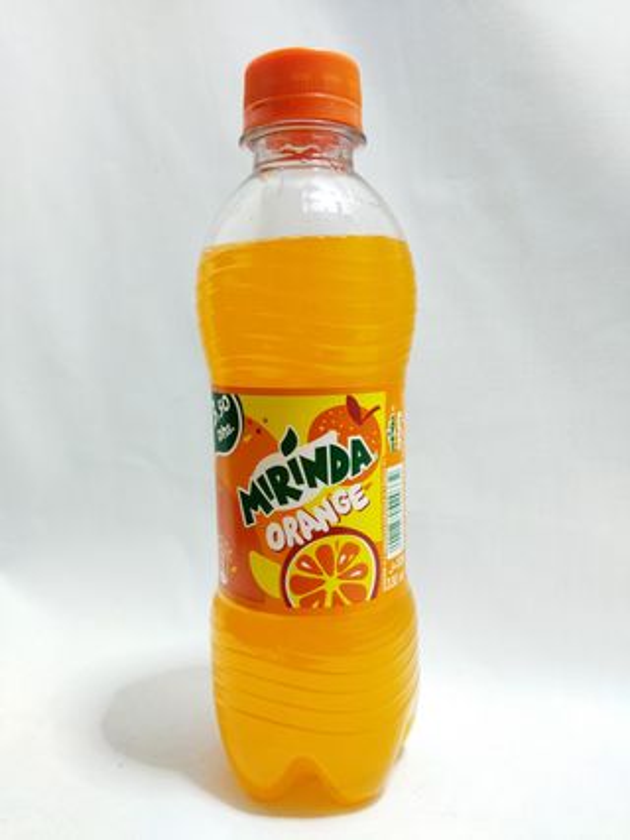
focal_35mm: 27
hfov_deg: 51.3
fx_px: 656
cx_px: 315
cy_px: 420
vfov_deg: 65.3
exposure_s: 1/100
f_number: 1.79
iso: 142
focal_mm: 4.71
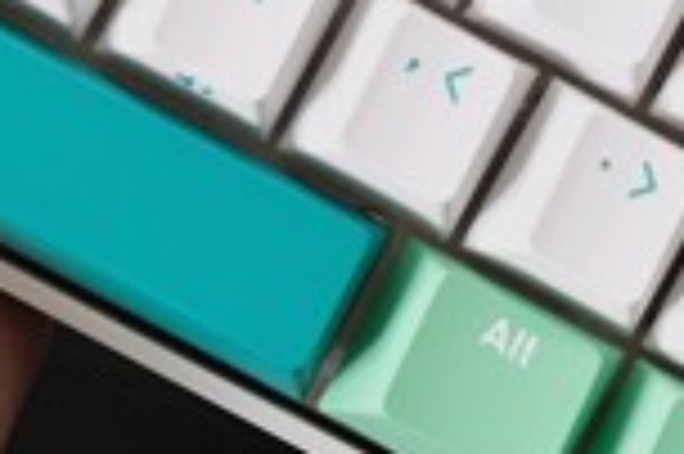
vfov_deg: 8.1
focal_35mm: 163
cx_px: 130
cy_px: -326
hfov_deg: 12.6
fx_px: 3094
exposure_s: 1/15
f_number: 6.4
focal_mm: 20.5
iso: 1250
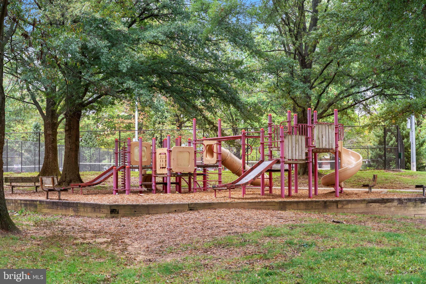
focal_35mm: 69
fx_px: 816
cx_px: 213
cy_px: 142
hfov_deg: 29.2
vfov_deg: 19.7
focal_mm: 69
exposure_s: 1/80
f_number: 9
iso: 1000
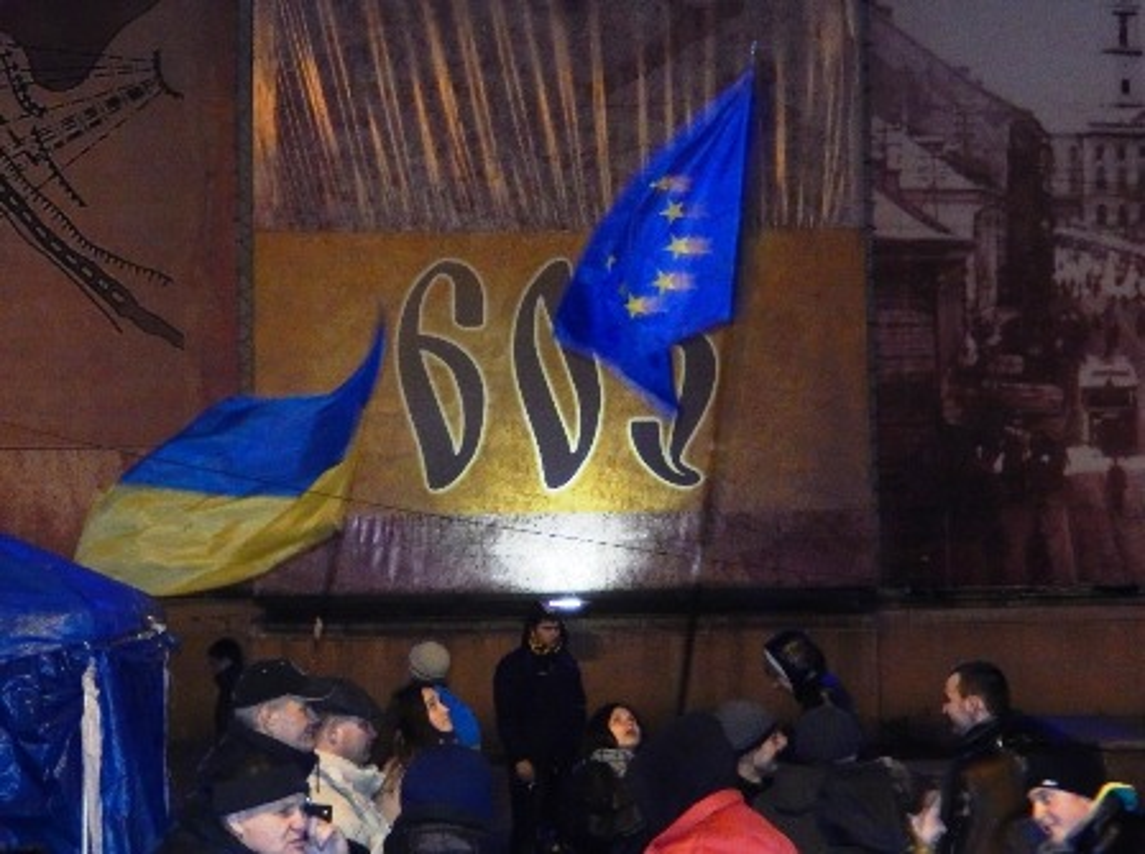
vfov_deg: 20.1
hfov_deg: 26.7
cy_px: 427
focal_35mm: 73
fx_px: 2409
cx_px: 572
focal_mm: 13.1
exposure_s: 1/30
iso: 1600
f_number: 4.9
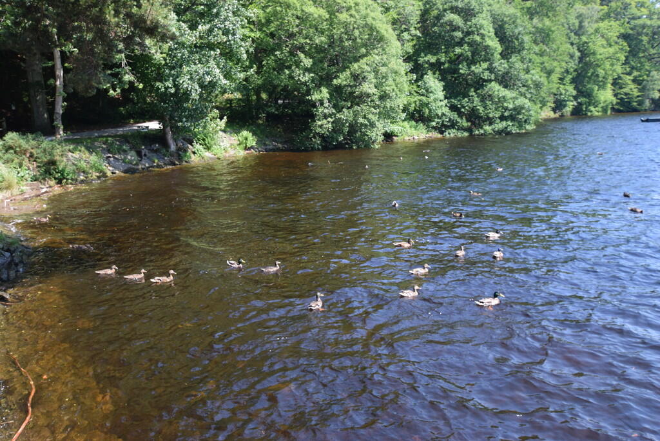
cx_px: 330
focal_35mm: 30
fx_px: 550
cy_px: 220
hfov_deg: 61.9
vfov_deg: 43.6
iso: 400
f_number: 7.1
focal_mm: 20
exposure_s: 1/200
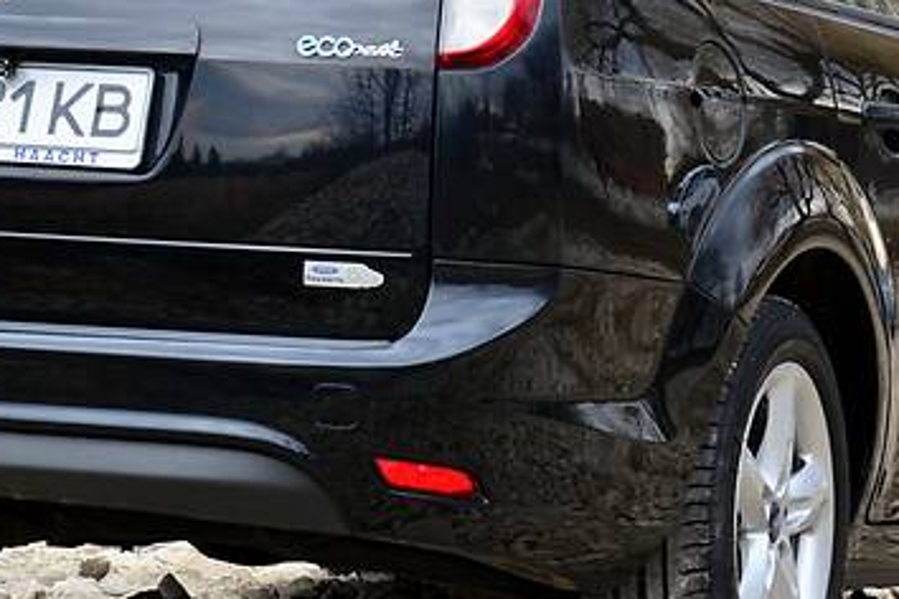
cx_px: 371
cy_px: 140
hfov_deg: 8.7
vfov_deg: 5.8
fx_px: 5918
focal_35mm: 237
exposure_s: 1/40
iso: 400
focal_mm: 70
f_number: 9
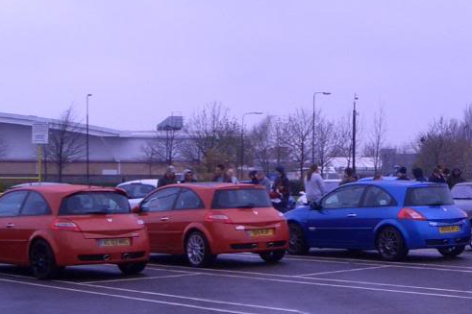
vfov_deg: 17.7
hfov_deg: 25.1
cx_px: 467
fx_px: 1009
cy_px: 204
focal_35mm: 77
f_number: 4
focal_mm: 4.8
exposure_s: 1/200
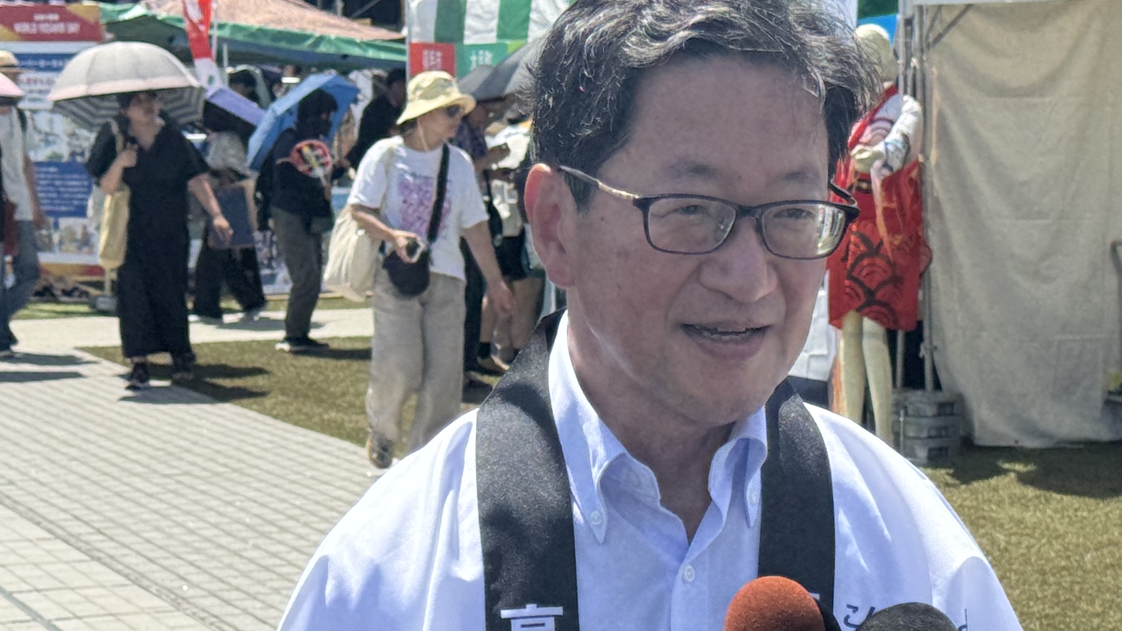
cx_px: 693
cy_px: 502
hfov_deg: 18.4
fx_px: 3451
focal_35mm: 116
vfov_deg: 10.4
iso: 64
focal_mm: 6.76
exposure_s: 1/4310
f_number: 1.78
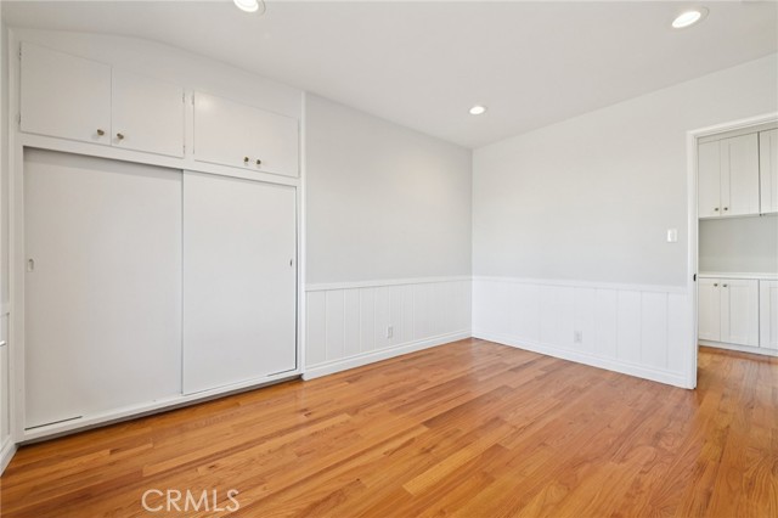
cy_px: 259
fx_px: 302
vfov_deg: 81.1
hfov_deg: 104.3
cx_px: 389
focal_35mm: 14
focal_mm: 14
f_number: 8
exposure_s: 1/15
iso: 250
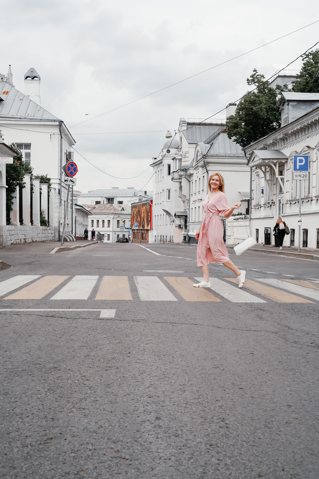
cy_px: 240
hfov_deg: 29.2
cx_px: 160
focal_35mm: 46
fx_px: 611
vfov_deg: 42.7
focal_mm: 46
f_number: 11
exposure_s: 1/200
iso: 125
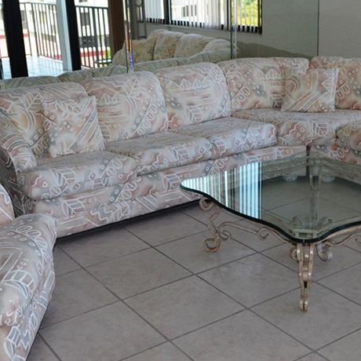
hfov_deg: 33.4
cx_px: 202
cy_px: 162
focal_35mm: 51
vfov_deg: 33.4
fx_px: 602
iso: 125
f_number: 3.5
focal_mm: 18
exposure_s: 1/200
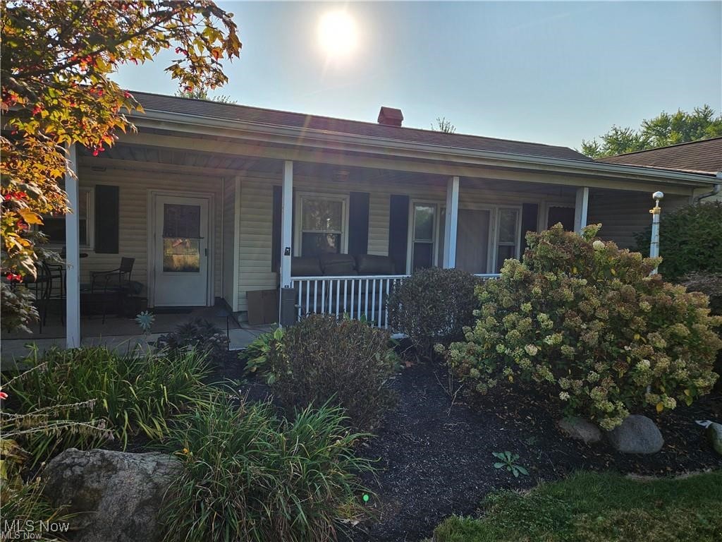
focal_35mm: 23
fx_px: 480
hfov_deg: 73.9
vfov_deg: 58.9
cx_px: 361
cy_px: 271
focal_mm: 5.4
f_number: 1.8
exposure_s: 1/1055
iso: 25
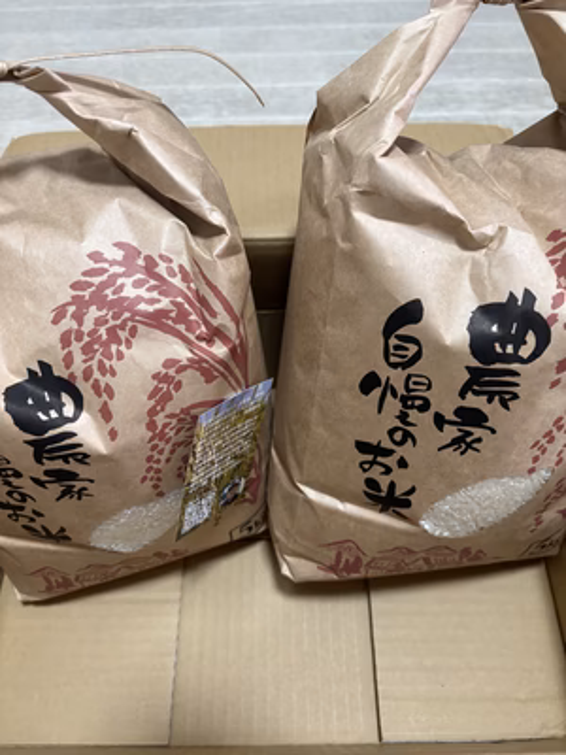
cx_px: 283
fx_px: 567
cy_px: 378
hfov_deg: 53.1
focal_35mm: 26
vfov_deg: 67.3
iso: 320
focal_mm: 5.96
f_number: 1.6
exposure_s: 1/60
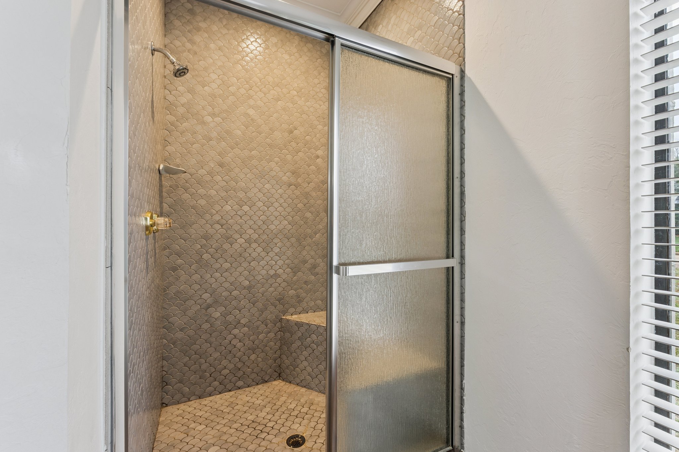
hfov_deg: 99.3
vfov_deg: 76.2
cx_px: 340
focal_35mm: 15
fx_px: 289
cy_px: 226
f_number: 10
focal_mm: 15.3
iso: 200
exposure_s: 1/20
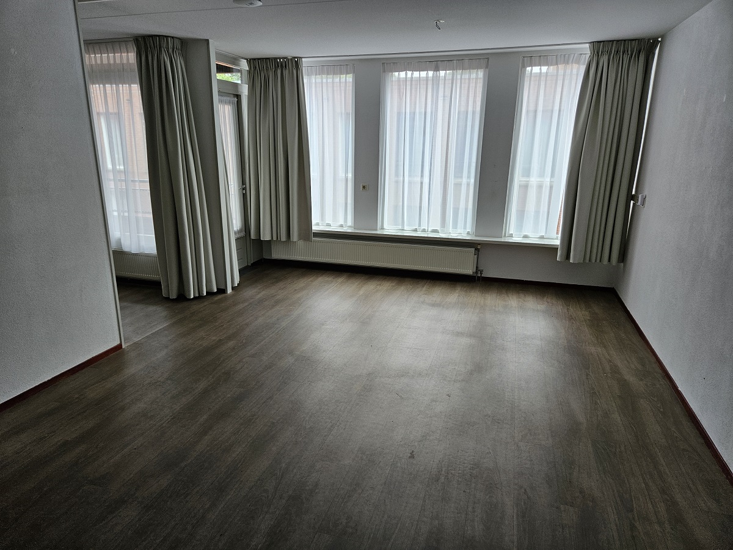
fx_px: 487
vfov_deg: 58.9
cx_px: 366
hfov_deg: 73.9
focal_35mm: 23
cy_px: 275
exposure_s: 1/70
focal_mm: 5.4
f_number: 1.8
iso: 64
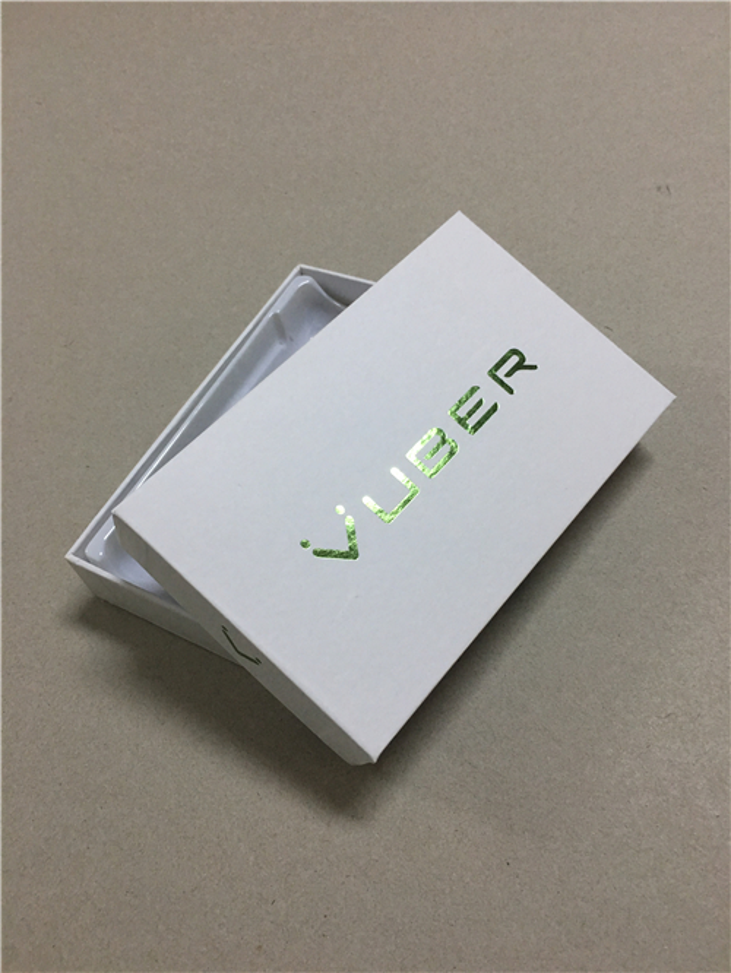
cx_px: 366
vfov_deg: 61.6
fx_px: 816
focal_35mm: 29
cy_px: 486
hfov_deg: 48.3
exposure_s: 1/17
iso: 64
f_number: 2.2
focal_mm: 4.15
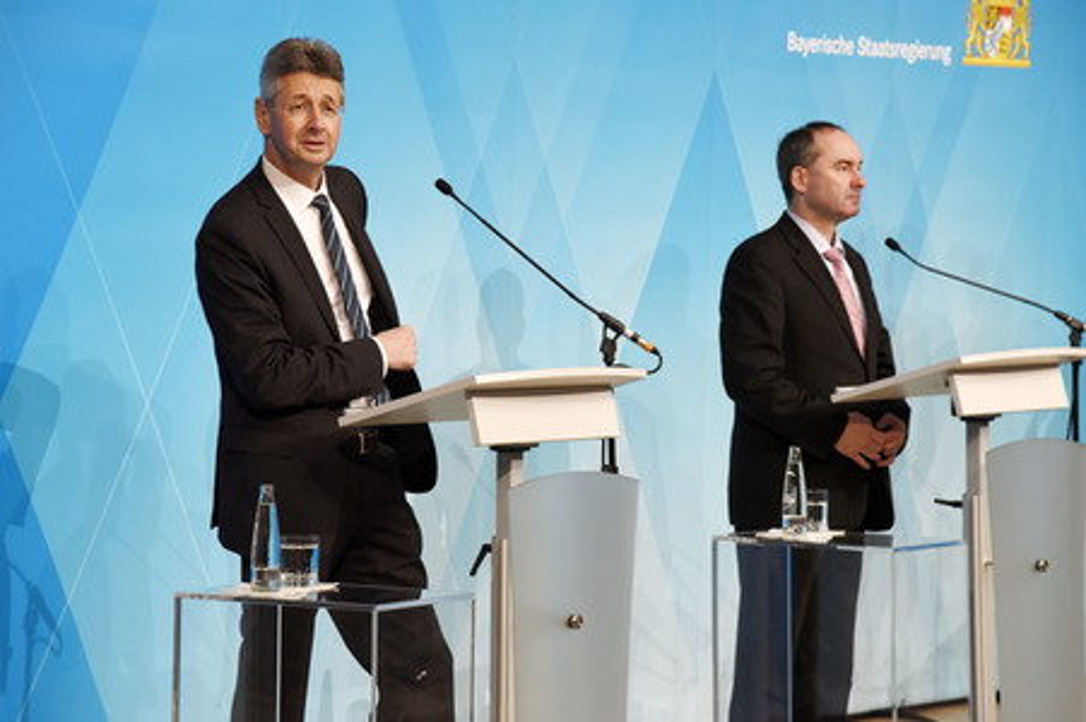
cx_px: 543
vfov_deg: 11.4
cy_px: 361
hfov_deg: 17.1
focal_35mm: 120
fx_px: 3617
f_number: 6.3
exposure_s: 1/125
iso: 1600
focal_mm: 120
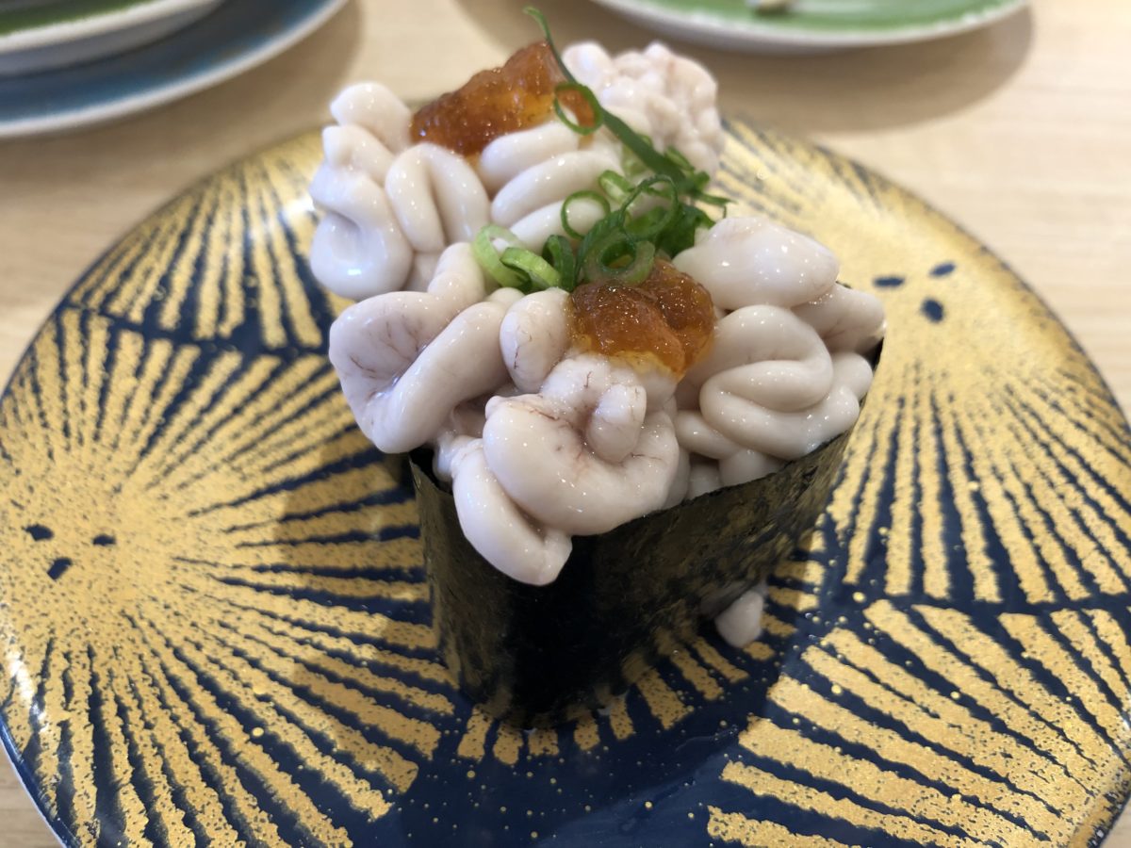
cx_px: 566
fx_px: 915
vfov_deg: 49.7
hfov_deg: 63.4
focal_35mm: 28
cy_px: 424
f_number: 1.8
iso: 32
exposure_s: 1/25
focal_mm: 3.99
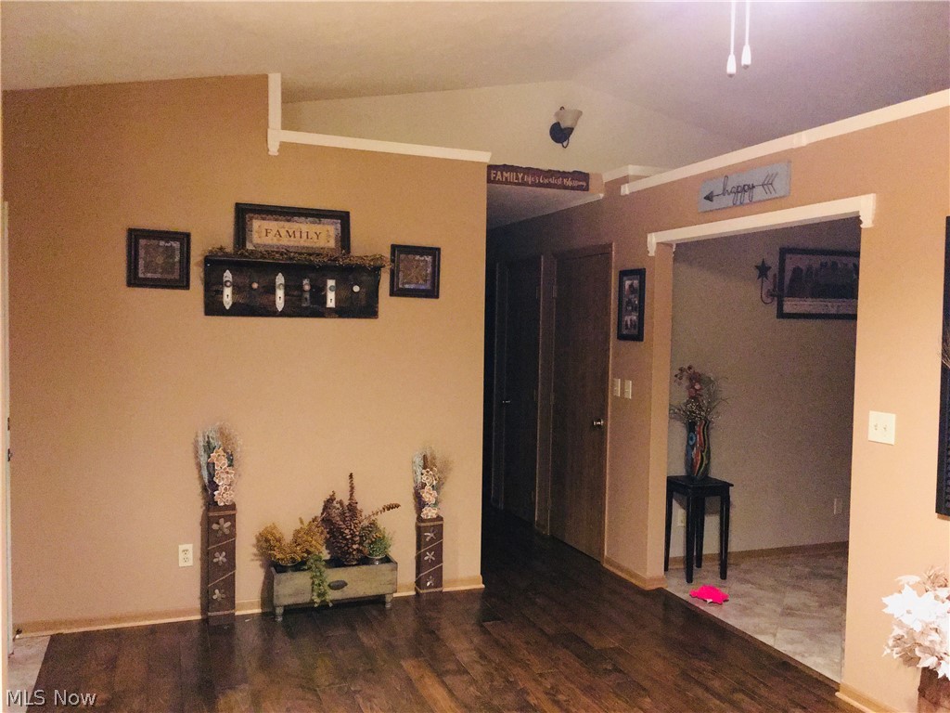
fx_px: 796
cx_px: 475
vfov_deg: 48.2
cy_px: 356
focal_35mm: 29
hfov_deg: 61.7
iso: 500
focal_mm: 4.15
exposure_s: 1/15
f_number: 2.2
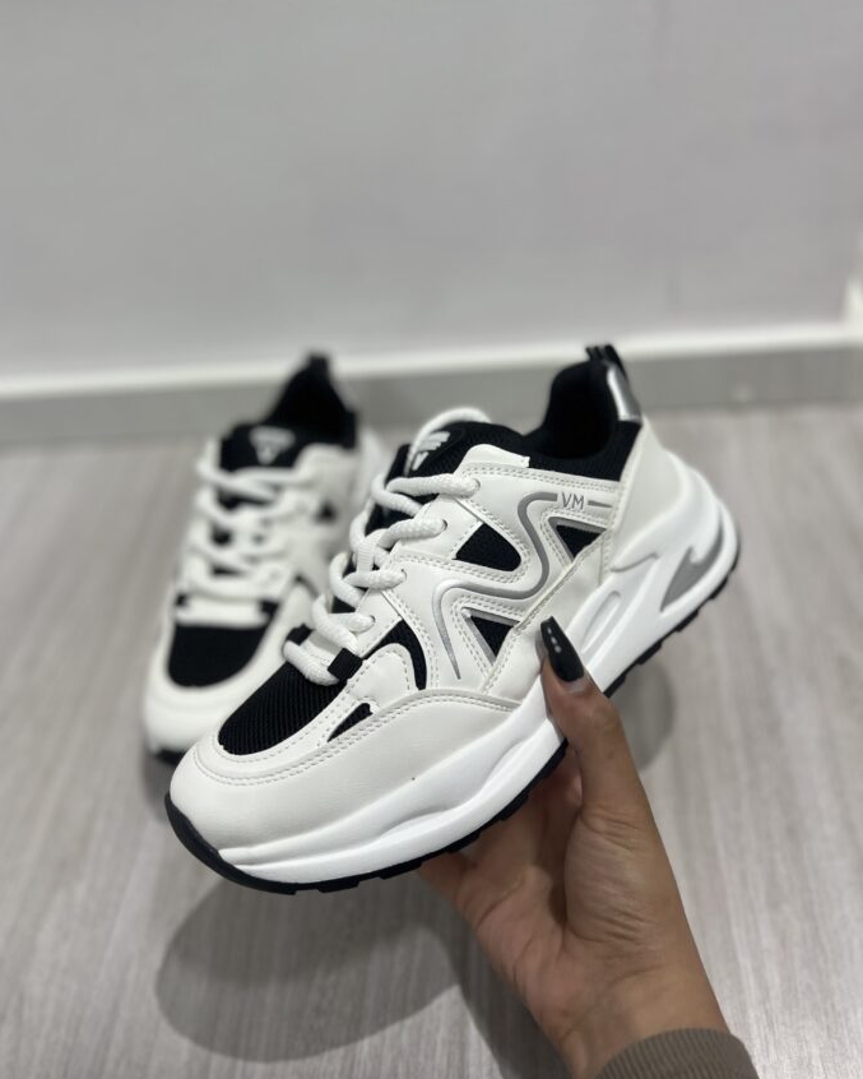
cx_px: 418
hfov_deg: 51.5
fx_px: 894
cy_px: 495
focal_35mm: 28
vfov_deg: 62.1
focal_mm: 5.7
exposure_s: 1/120
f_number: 1.5
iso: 100
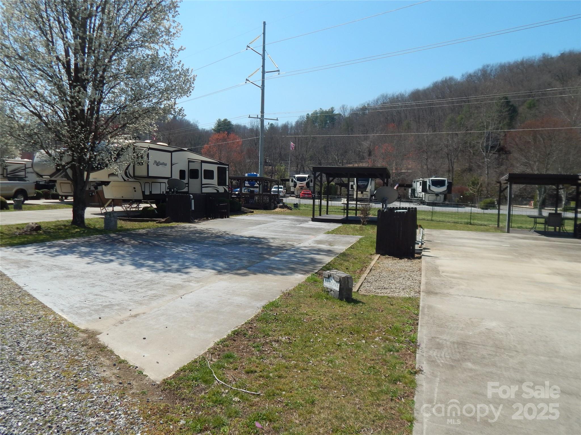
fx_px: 420
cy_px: 218
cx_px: 290
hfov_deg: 69.4
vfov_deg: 54.9
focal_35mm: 25
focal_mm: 4.5
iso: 125
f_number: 6.1
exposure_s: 1/640
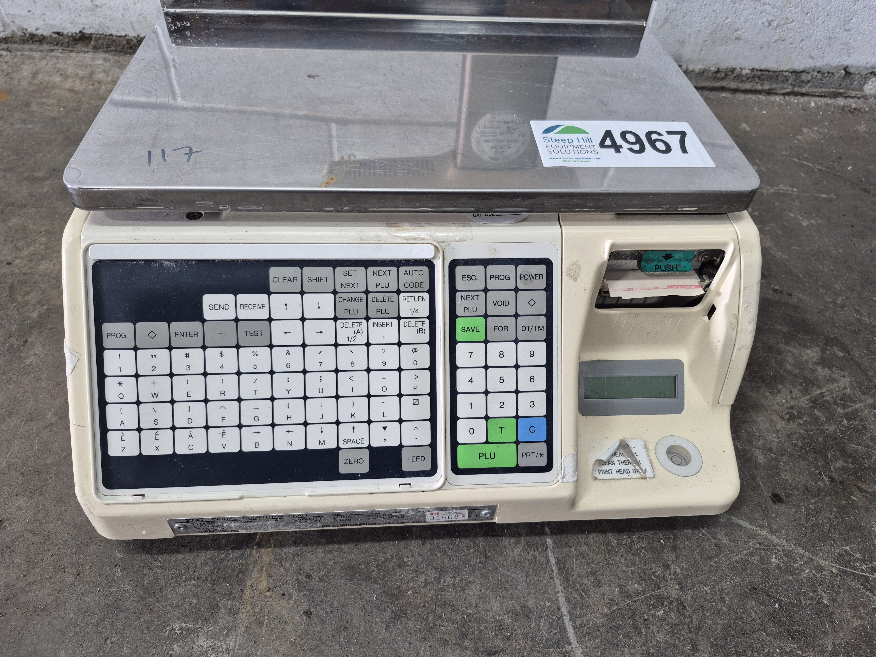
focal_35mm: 23
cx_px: 438
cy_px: 328
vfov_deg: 58.9
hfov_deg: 73.9
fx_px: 582
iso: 250
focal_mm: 5.4
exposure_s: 1/120
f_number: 1.8
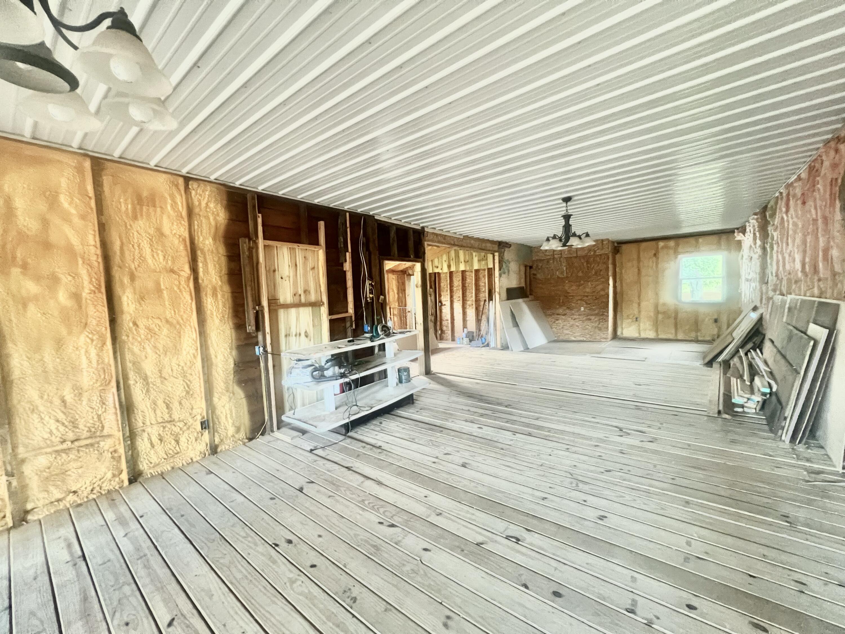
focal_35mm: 13
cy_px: 317
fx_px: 317
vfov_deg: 89.9
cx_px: 422
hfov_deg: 106.2
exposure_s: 1/40
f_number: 1.8
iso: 640
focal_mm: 1.57
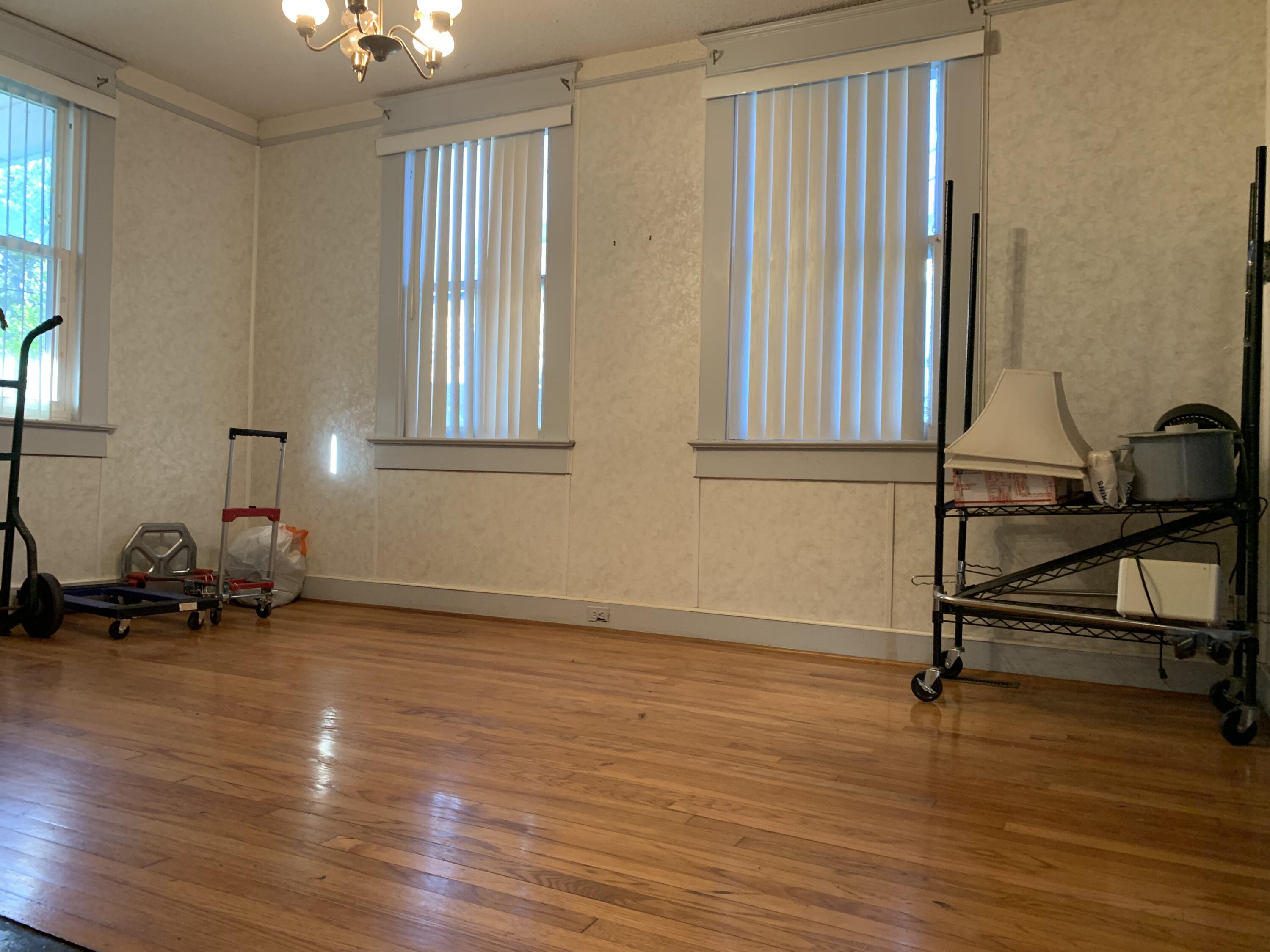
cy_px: 476
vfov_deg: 53.1
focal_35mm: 26
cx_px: 635
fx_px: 954
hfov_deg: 67.3
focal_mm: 4.25
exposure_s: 1/60
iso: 160
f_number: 1.8
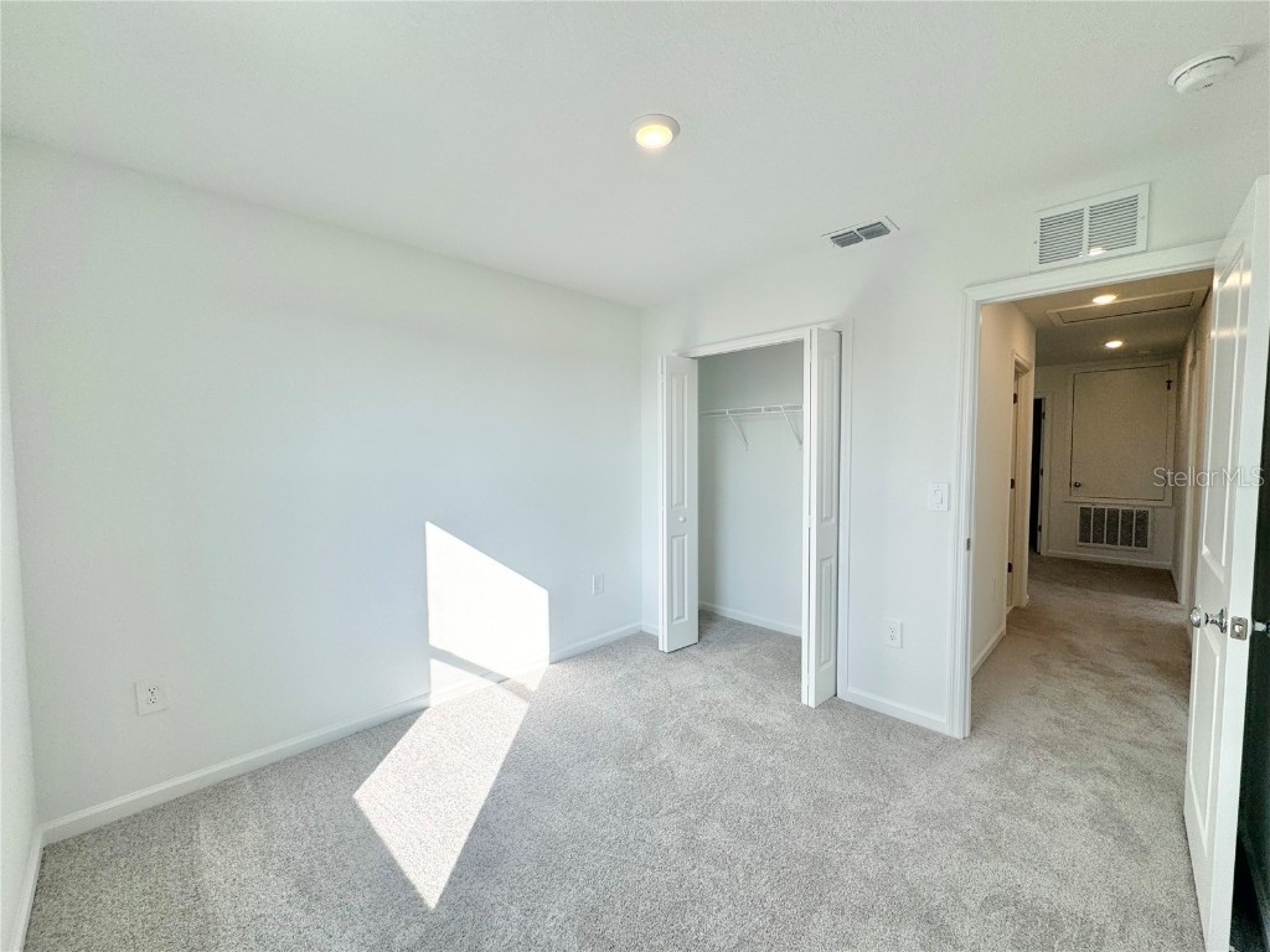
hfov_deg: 102.1
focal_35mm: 14
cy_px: 476
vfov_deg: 85.7
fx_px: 514
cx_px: 635
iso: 40
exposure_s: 1/364
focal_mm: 2.22
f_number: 2.2
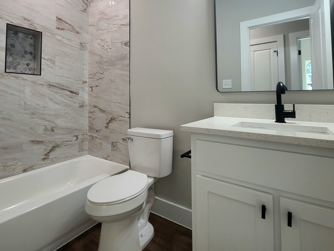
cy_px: 92
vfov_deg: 70.3
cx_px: 149
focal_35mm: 18
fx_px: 174
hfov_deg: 87.4
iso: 100
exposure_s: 1/60.2
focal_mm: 2.2
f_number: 2.2
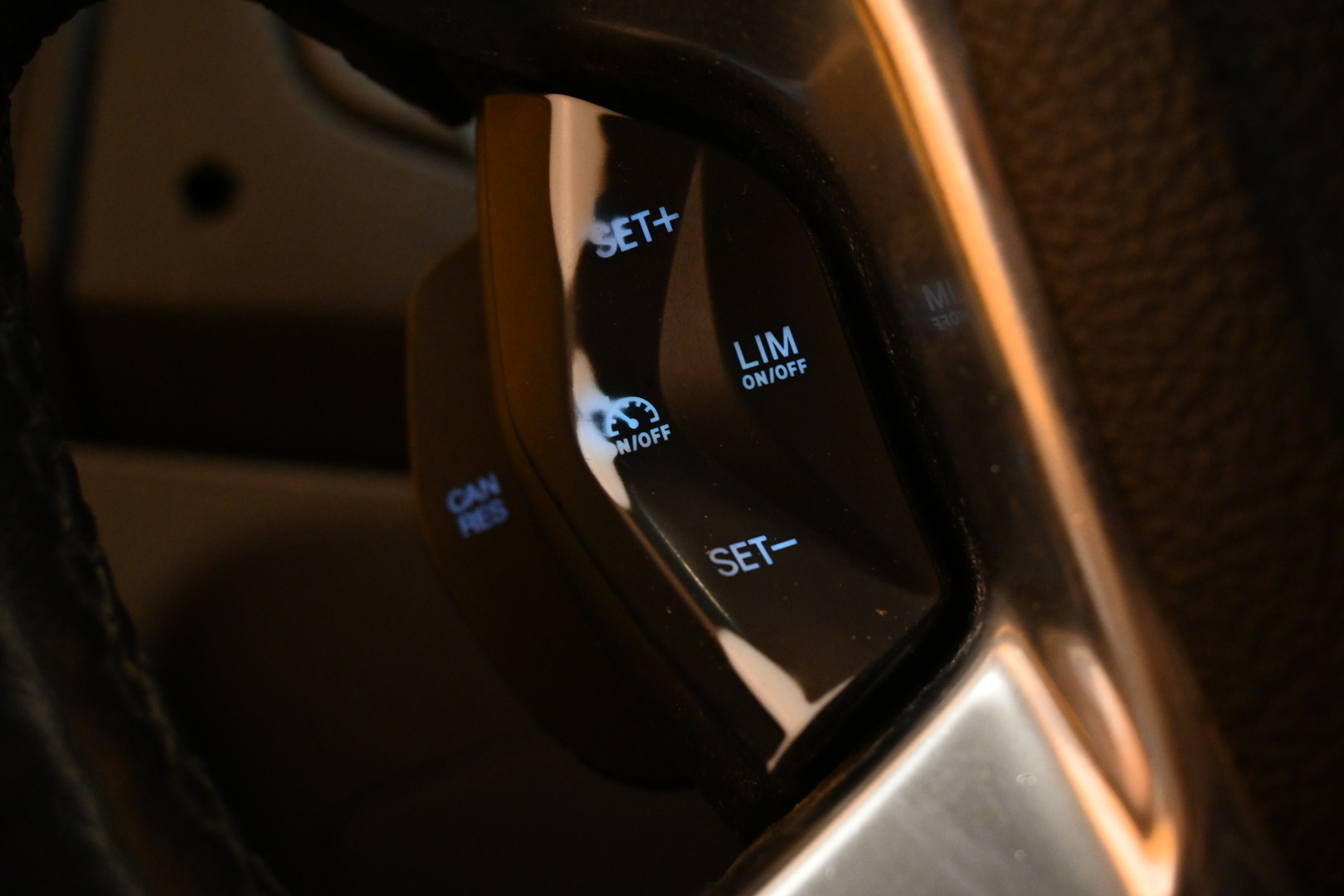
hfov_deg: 45.0
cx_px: 672
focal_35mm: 44
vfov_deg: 30.8
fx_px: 1624
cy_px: 448
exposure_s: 1/50
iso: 2800
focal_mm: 29
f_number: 5.6
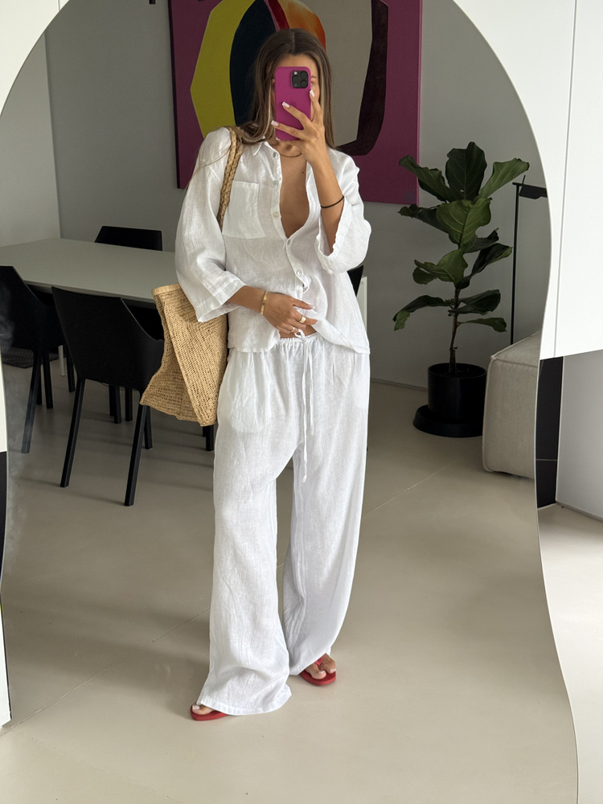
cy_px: 402
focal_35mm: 48
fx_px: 1115
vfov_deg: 39.7
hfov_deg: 30.3
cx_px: 302
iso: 160
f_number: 1.78
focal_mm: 6.76
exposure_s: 1/60
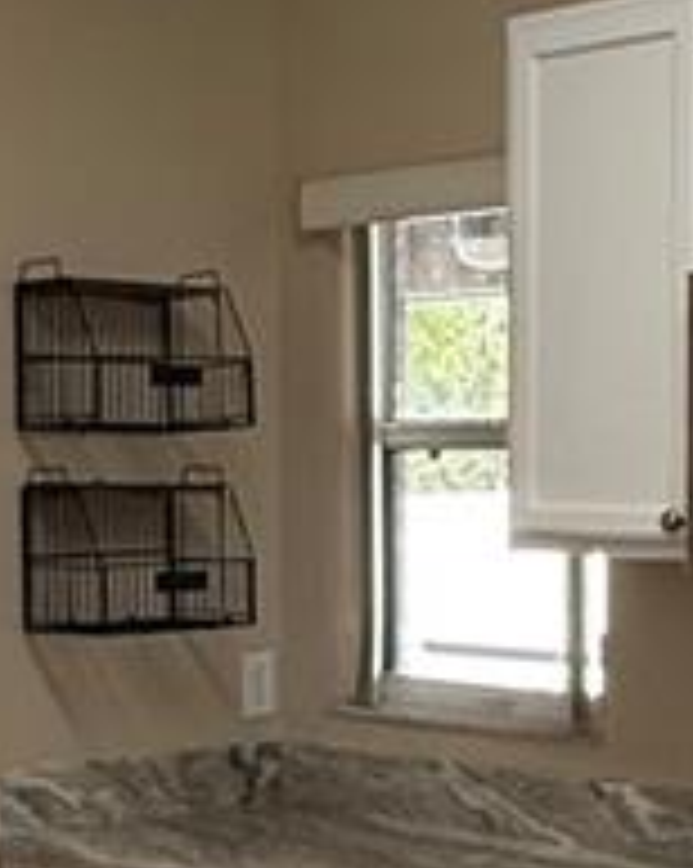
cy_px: 670
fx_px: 2183
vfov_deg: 22.3
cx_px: 346
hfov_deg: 18.0
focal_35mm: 85
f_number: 2.2
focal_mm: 2.22
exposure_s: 1/120
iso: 250
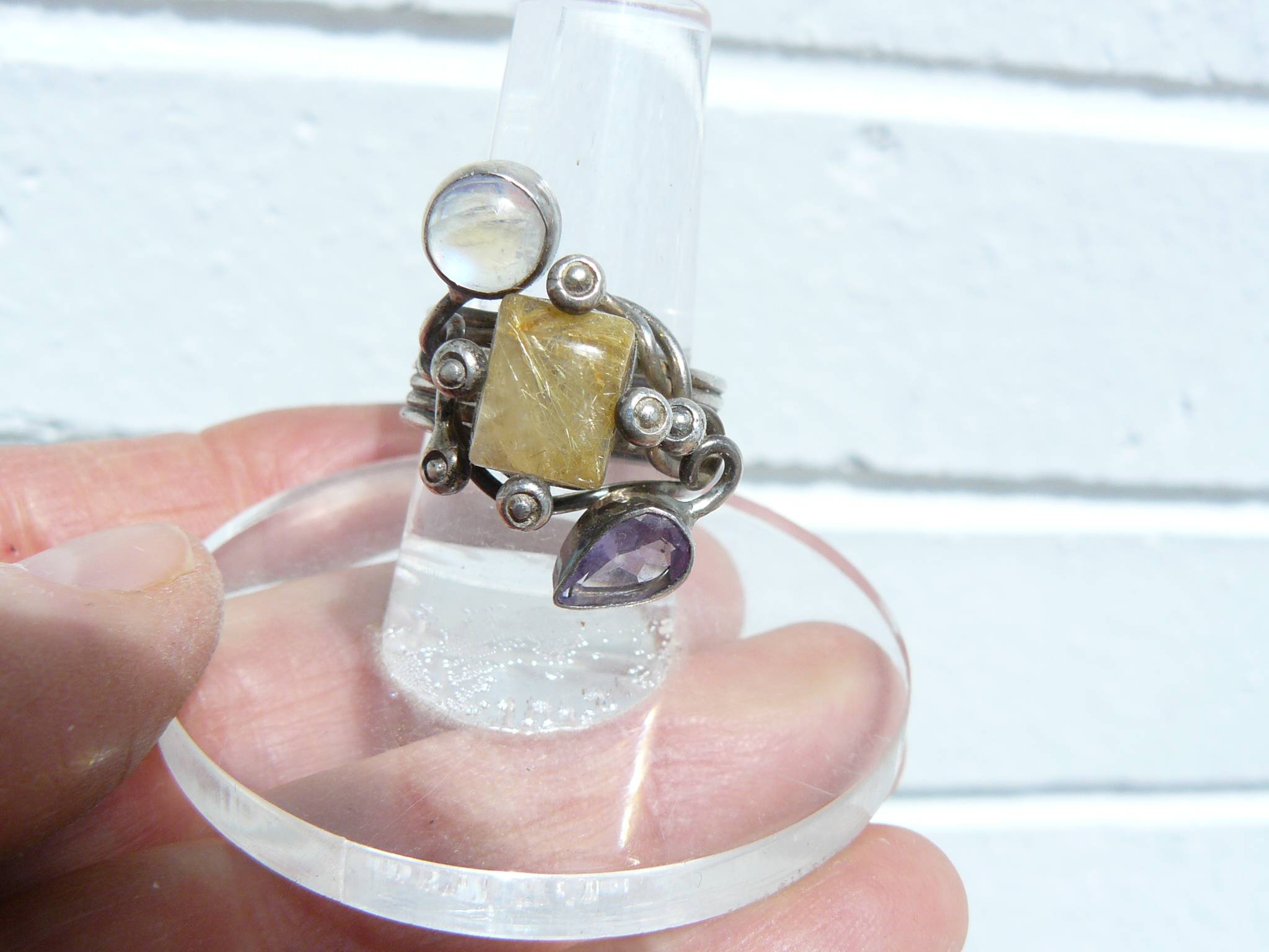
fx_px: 1503
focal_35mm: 41
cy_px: 476
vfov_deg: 35.1
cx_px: 634
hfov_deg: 45.8
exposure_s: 1/200
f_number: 4
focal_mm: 6
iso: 100
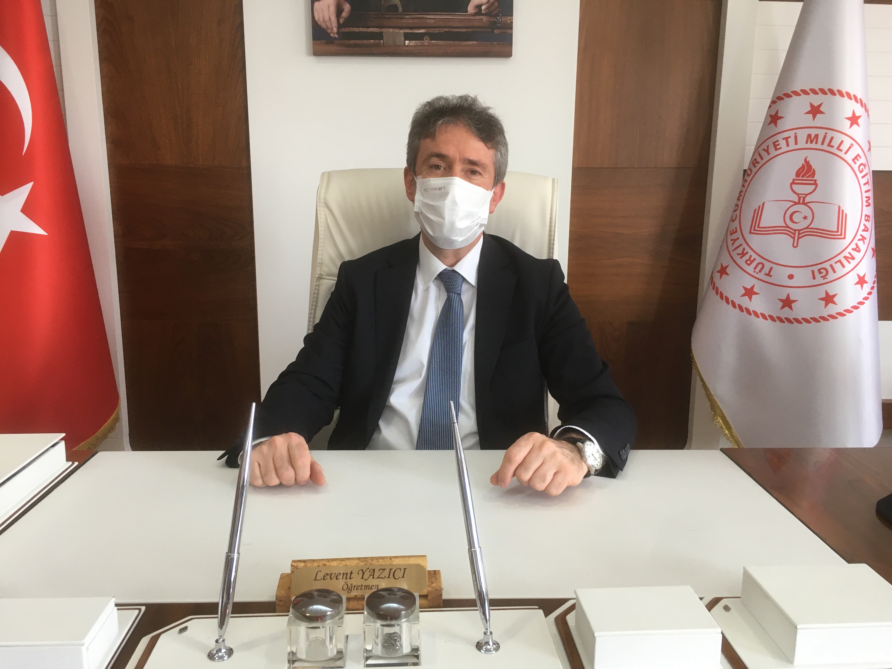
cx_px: 446
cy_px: 334
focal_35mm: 29
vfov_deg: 48.2
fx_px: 747
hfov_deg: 61.7
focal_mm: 4.15
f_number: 2.2
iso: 50
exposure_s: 1/33
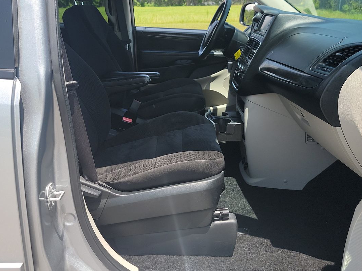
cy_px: 90
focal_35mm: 36
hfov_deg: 51.3
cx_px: 166
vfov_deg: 39.2
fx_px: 376
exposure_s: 1/330
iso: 50
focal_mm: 6.7
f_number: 1.8
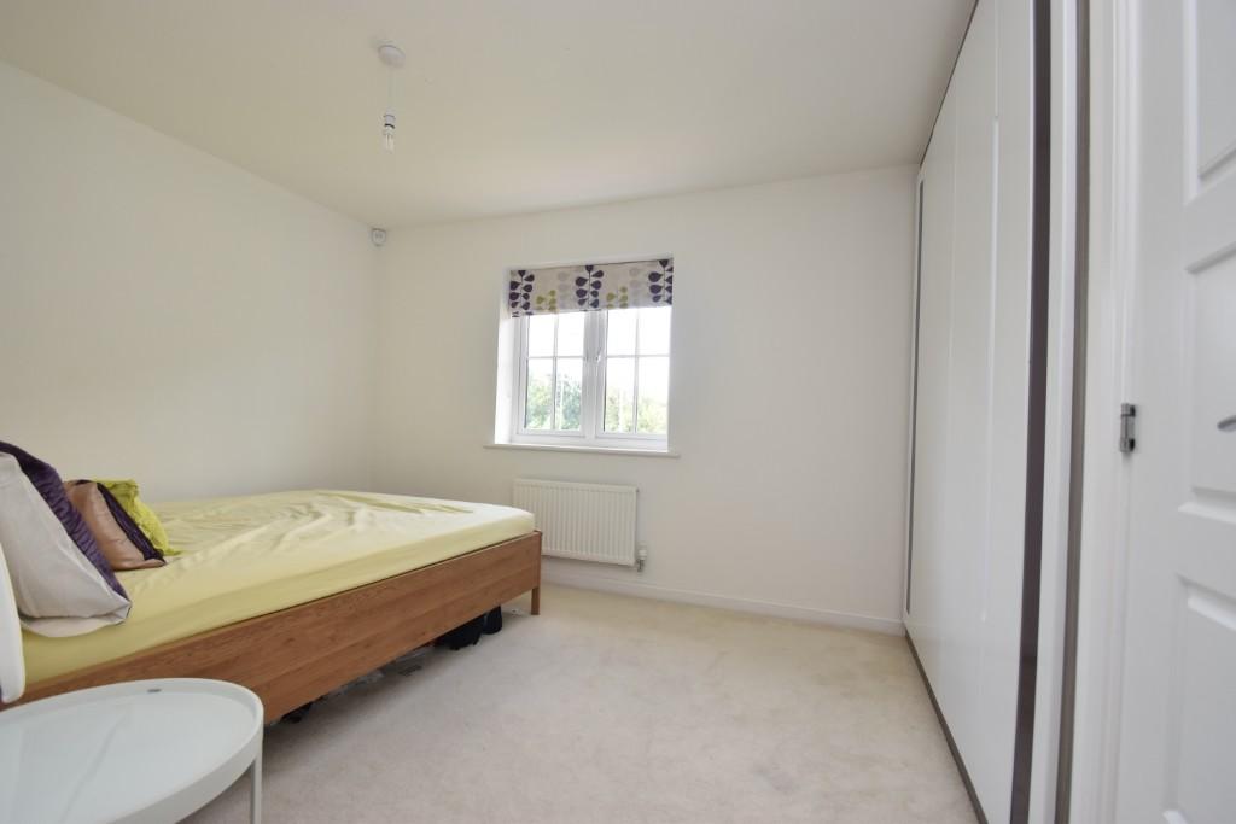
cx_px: 618
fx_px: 515
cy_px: 412
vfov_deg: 77.3
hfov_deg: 100.4
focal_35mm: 15
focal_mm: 10
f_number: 5.6
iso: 450
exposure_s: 1/125
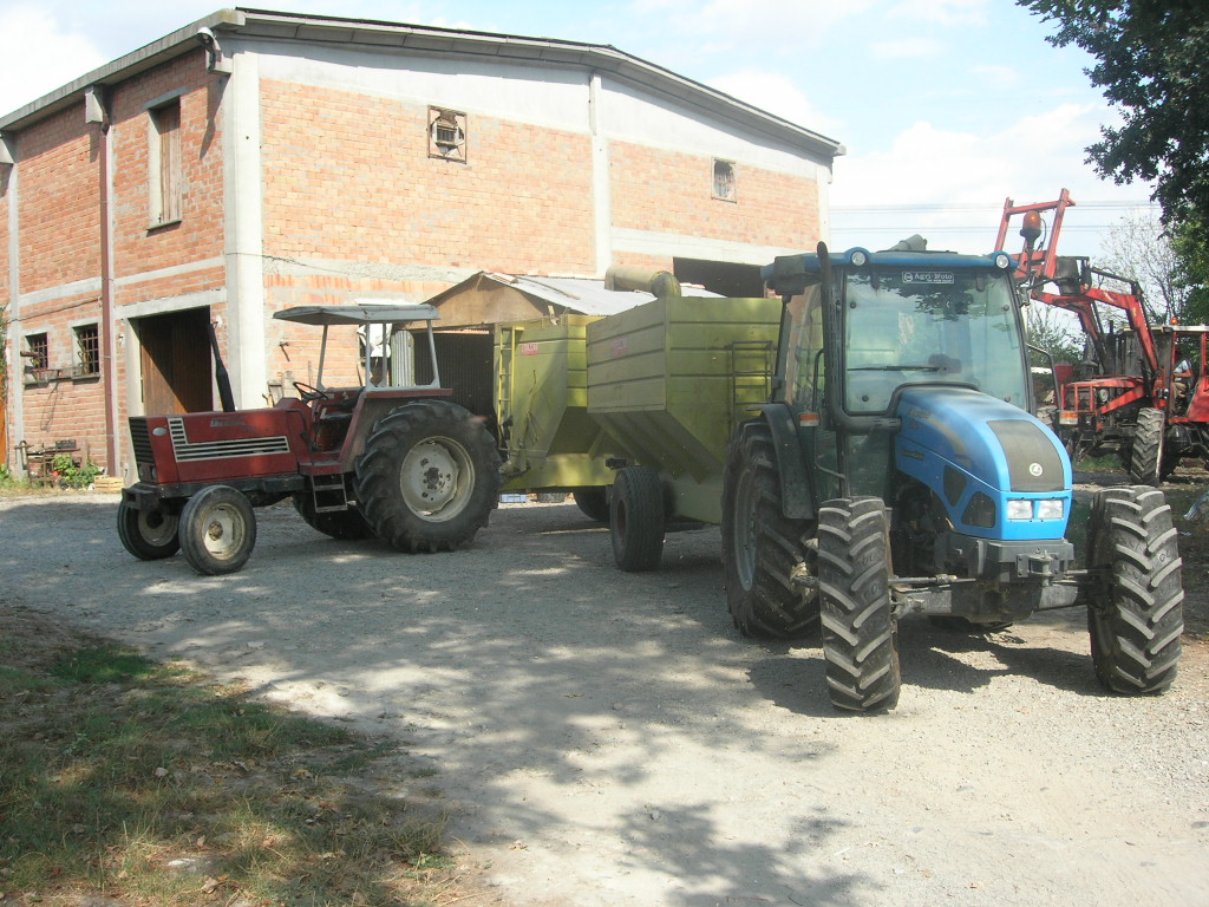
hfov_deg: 49.0
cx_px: 604
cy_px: 454
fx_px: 1327
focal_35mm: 38
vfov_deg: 37.7
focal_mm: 7.8
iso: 64
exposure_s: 1/268
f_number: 4.8
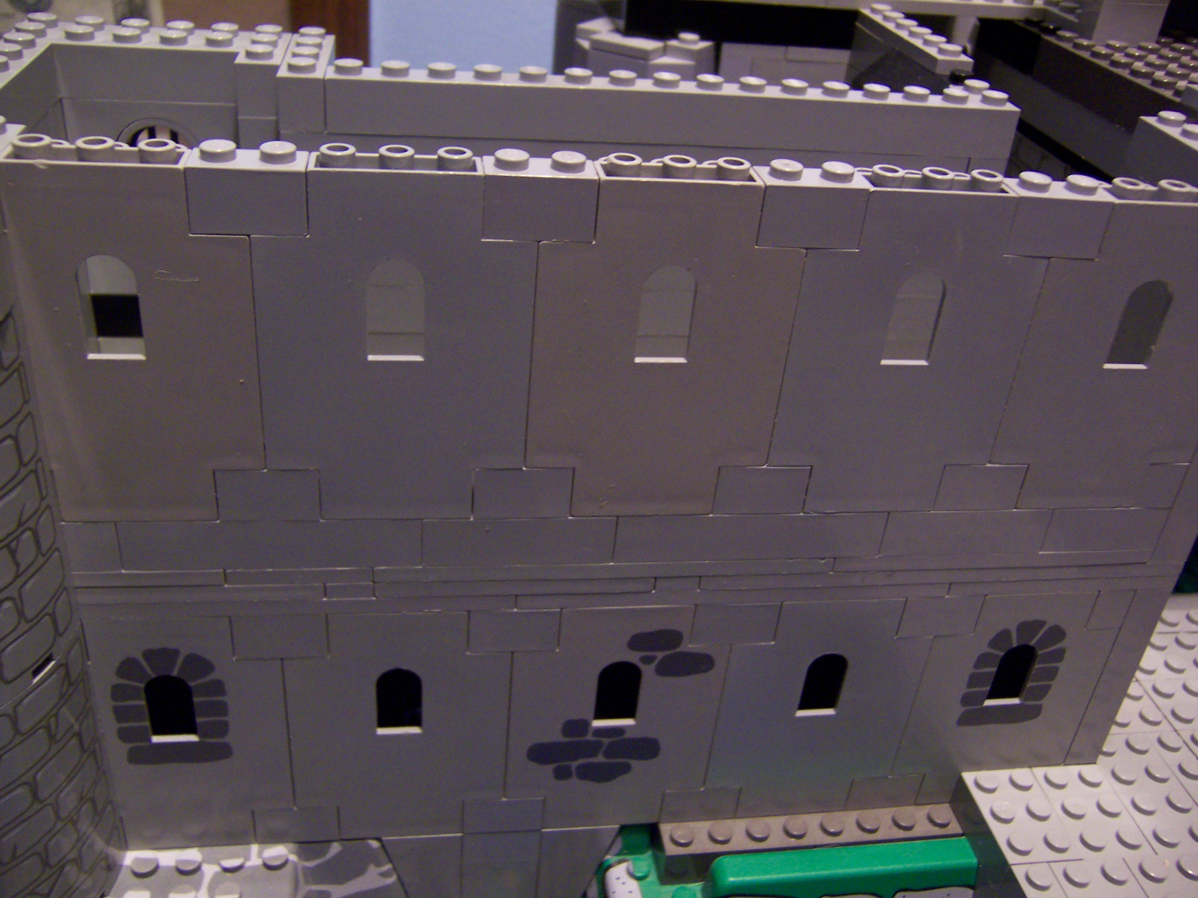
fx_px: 1142
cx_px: 599
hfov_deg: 55.4
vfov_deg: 42.9
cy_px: 449
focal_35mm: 33
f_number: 2.8
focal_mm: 5.5
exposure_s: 1/8
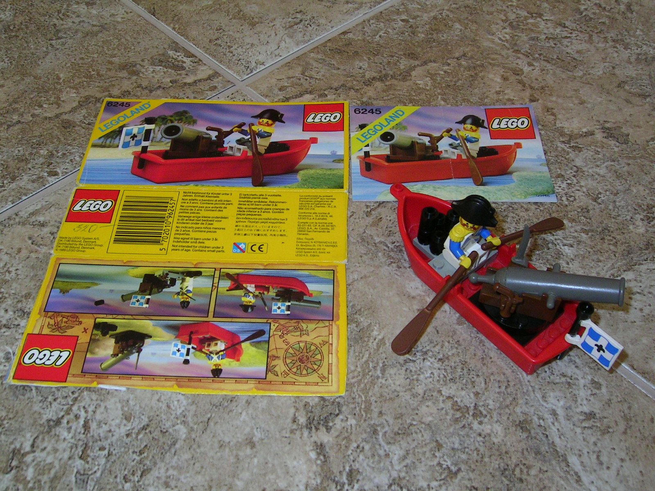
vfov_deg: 39.7
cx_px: 328
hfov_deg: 51.4
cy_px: 246
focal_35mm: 36
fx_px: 681
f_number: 4.8
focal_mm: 5.6
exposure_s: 1/30
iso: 100
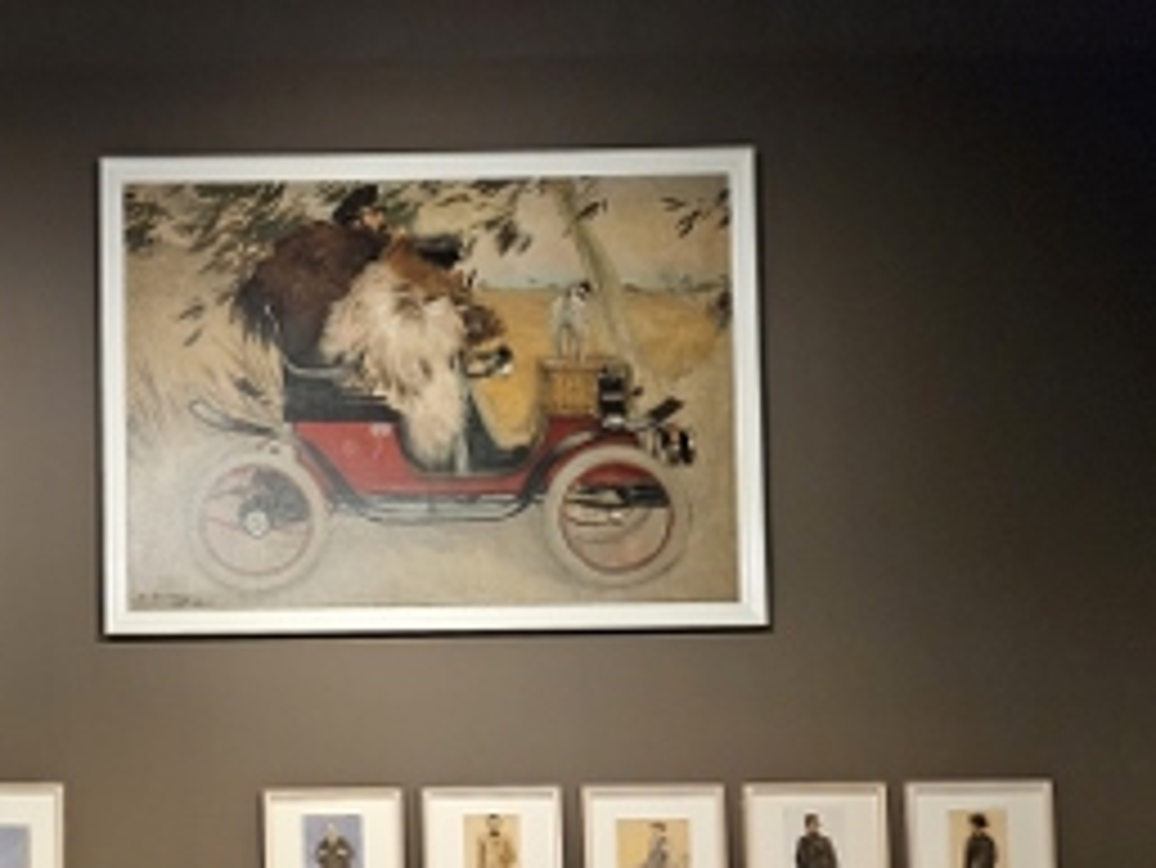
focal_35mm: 43
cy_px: 783
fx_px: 1437
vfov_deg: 32.0
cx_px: 148
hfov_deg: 40.9
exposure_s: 1/50
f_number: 1.8
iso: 640
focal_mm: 5.4
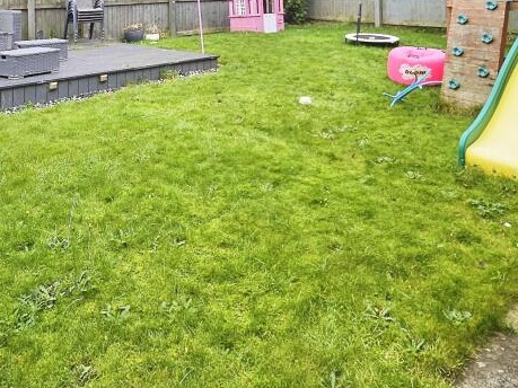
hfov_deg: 61.4
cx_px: 221
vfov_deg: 48.2
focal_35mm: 29
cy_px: 184
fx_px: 434
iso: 32
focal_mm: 1.7
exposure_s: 1/100
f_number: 2.2
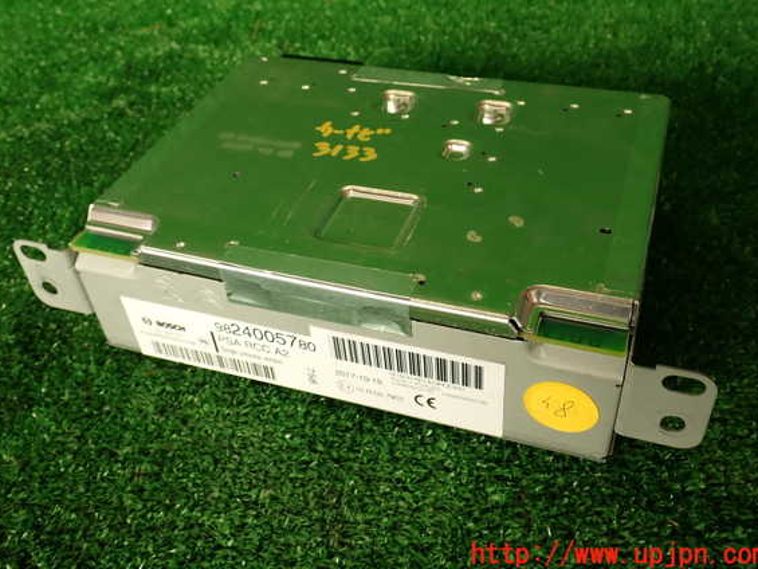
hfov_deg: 53.9
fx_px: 745
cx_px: 372
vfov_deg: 41.8
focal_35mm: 34
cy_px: 270
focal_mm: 5.79
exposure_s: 1/60
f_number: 3.2
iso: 100
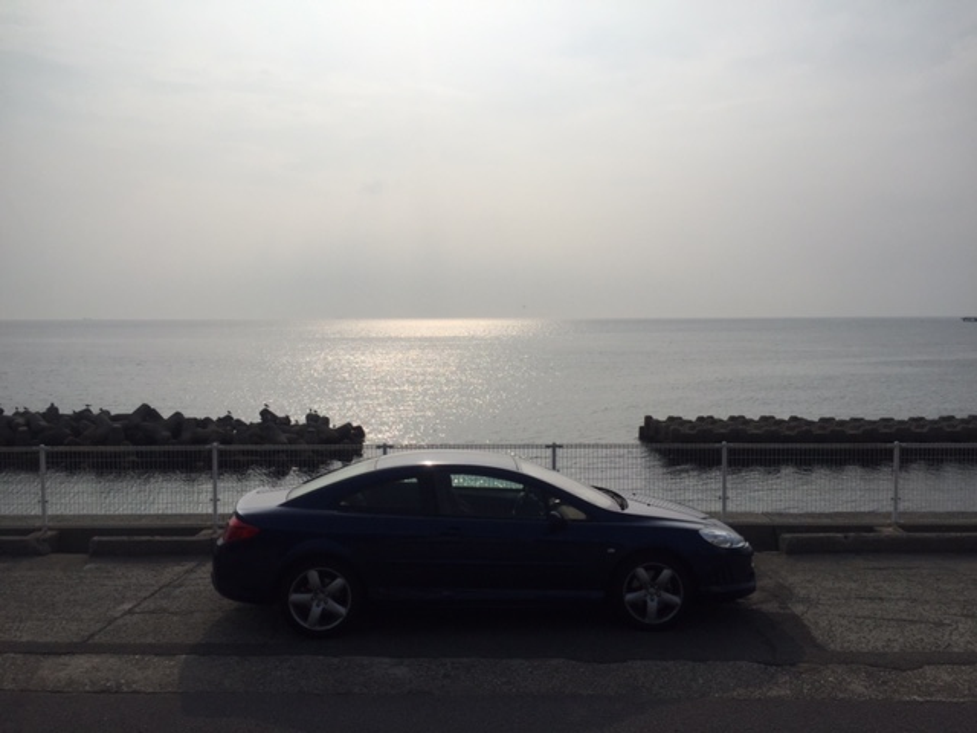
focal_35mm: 29
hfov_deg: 61.7
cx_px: 488
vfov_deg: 48.2
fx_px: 818
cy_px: 366
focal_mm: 4.15
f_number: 2.2
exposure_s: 1/7937
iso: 32
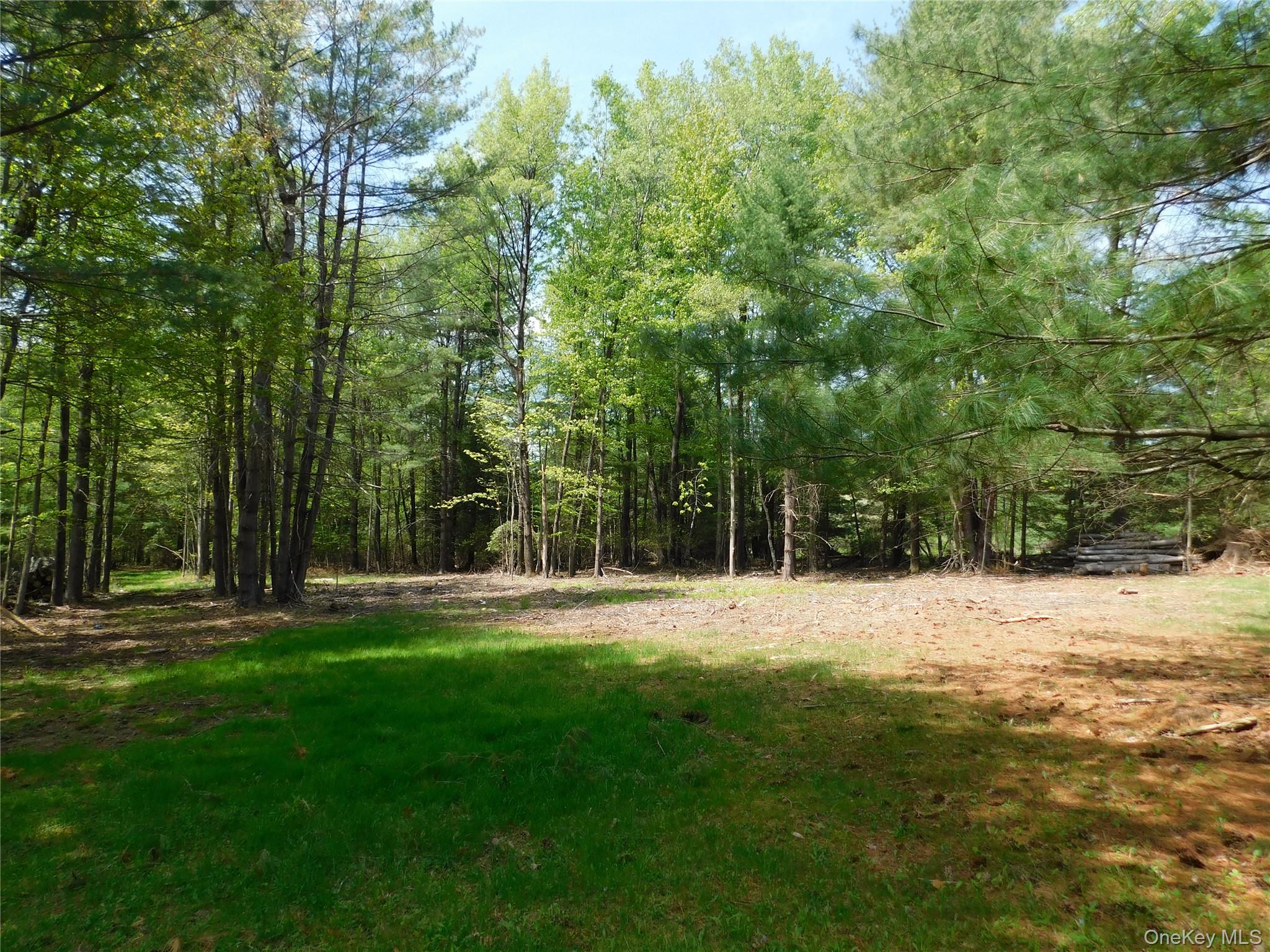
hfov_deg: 73.9
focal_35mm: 23
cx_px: 635
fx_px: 844
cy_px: 476
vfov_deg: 58.9
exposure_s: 1/500
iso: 125
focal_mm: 4
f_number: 3
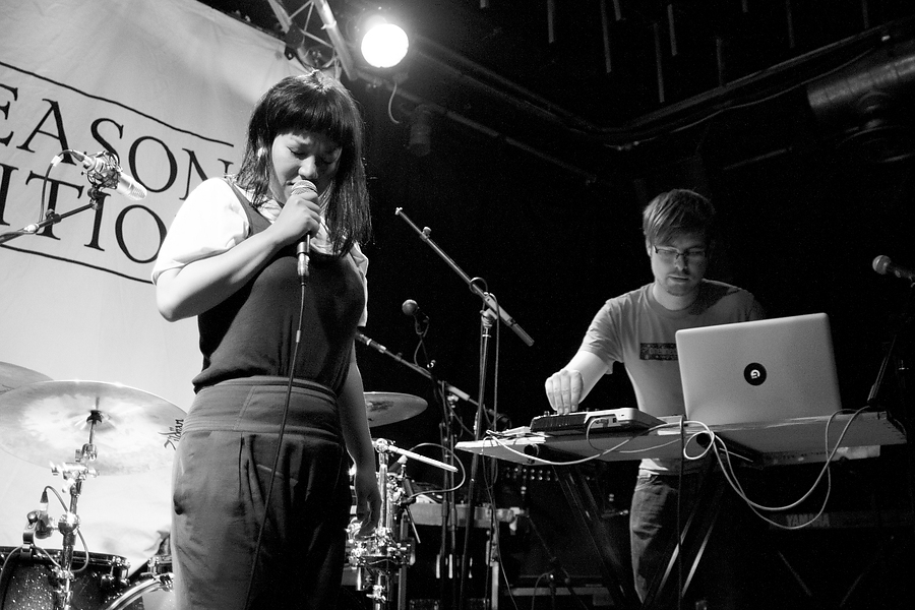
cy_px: 305
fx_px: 762
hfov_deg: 61.9
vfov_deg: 43.6
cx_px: 458
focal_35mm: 30
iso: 1600
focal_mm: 20
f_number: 1.8
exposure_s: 1/80
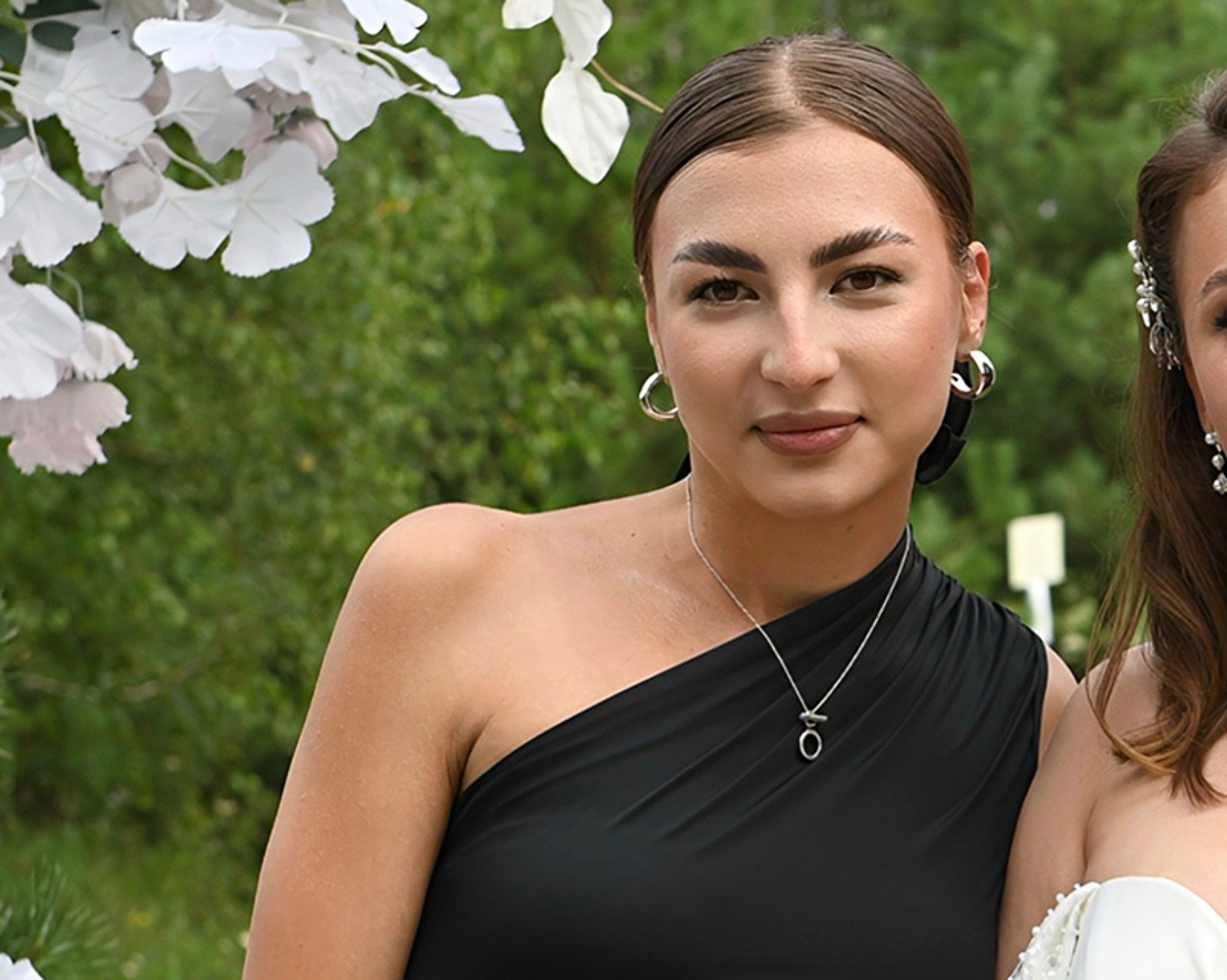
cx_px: 1317
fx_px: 5662
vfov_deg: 9.8
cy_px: 956
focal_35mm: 156
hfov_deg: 12.2
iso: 180
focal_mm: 52
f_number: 5.6
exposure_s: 1/250
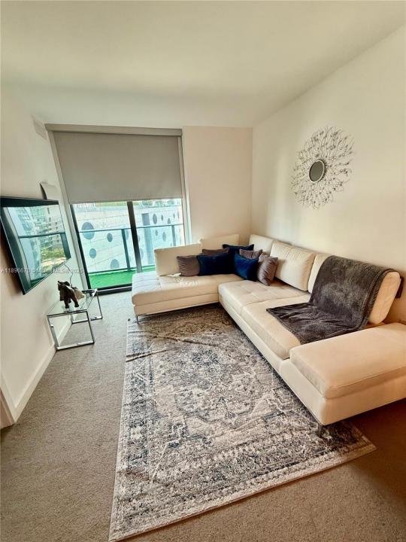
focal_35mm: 14
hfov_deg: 85.7
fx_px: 219
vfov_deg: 102.1
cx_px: 203
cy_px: 271
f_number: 2.2
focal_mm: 2.22
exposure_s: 1/120
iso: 80
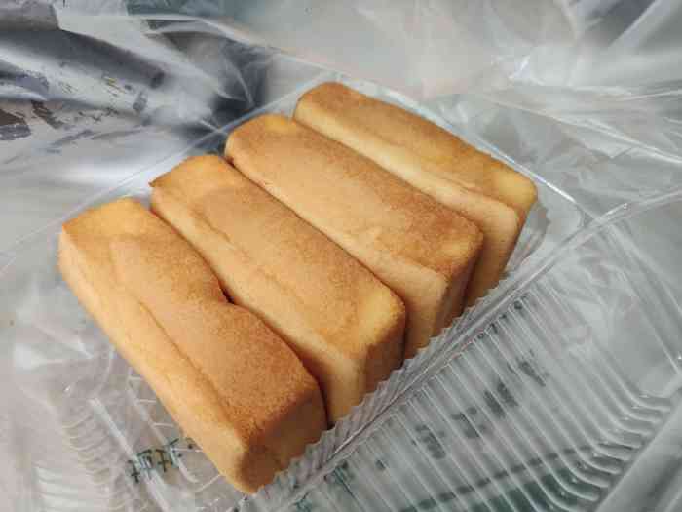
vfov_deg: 53.1
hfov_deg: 67.3
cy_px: 256
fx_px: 512
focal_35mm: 26
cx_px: 341
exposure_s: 1/100
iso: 174
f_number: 1.75
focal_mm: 4.75
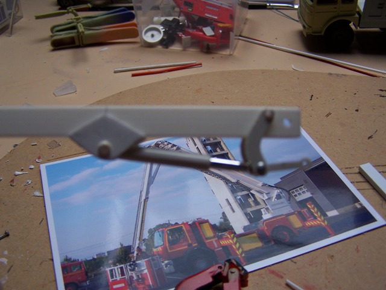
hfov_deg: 49.0
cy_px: 145
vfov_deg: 37.7
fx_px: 424
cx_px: 193
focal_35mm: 38
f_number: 2.8
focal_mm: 6.3
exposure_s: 1/60
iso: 80
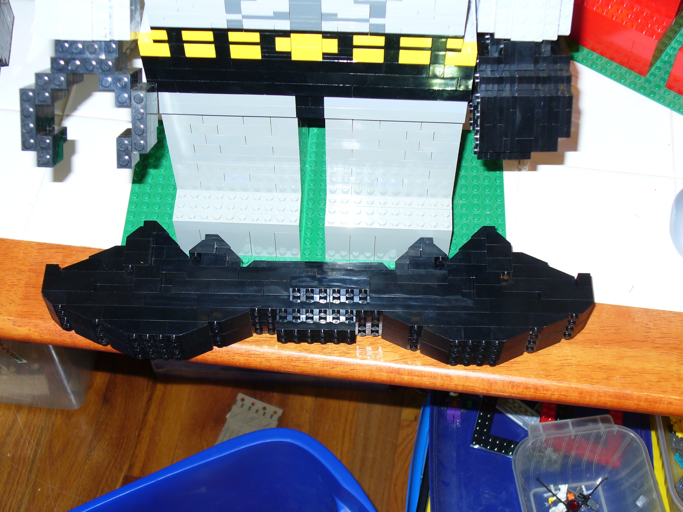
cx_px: 342
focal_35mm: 54
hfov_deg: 35.5
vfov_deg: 27.0
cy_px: 256
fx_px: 1065
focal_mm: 8.9
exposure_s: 1/30
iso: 80
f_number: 3.1
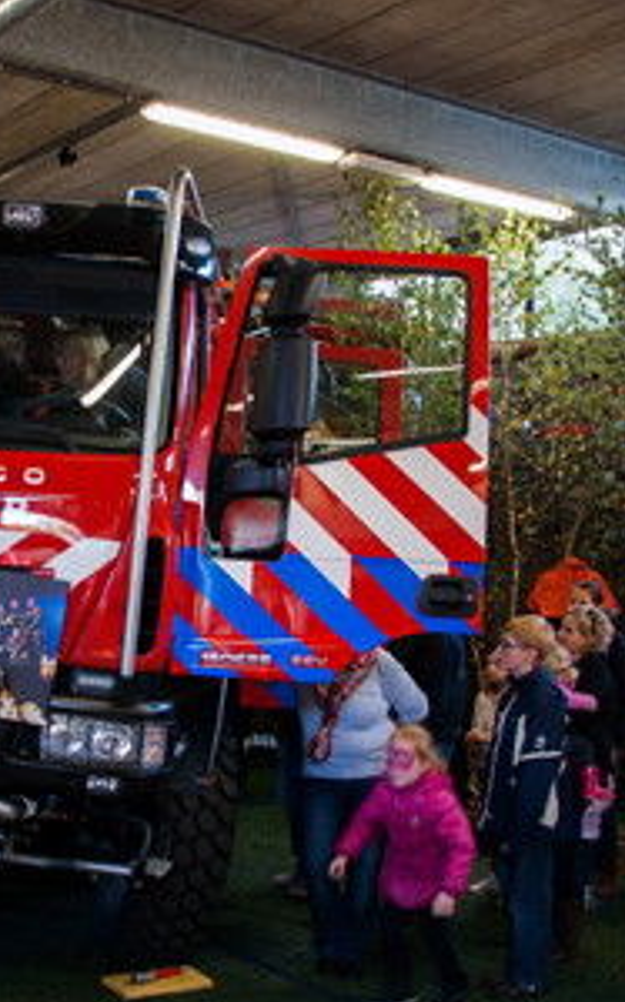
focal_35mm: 46
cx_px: 20
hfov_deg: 26.6
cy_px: 526
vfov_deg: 43.5
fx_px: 1256
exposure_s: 1/30
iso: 400
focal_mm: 18
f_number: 3.5
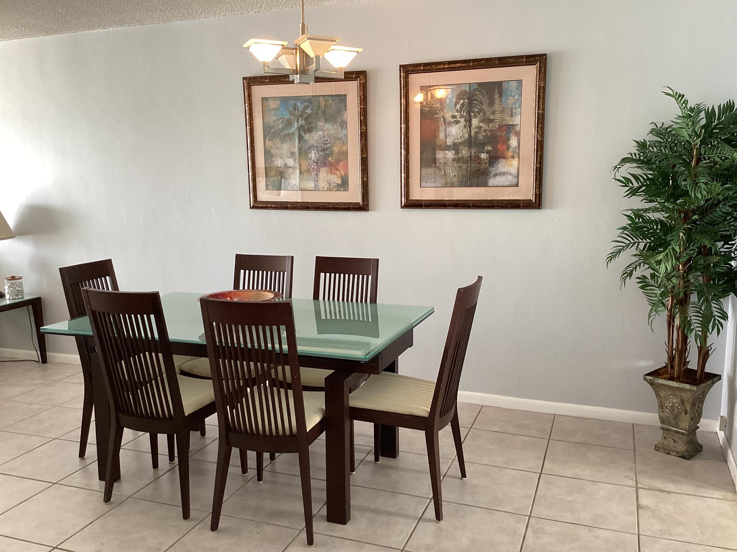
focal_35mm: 31
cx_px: 368
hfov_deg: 58.4
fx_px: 660
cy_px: 276
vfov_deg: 45.4
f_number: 2.4
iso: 80
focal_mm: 3.3
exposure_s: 1/60
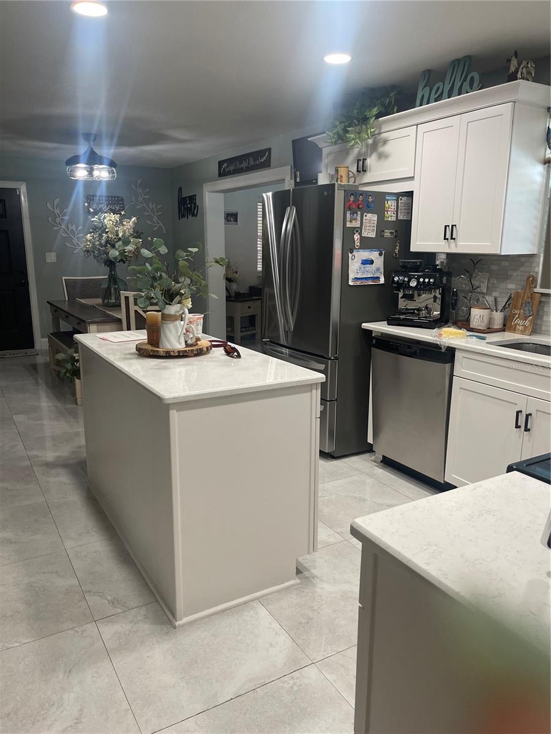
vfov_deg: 67.3
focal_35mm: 26
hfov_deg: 53.1
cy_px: 367
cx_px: 276
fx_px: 552
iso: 125
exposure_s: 1/120
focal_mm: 5.1
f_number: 1.6
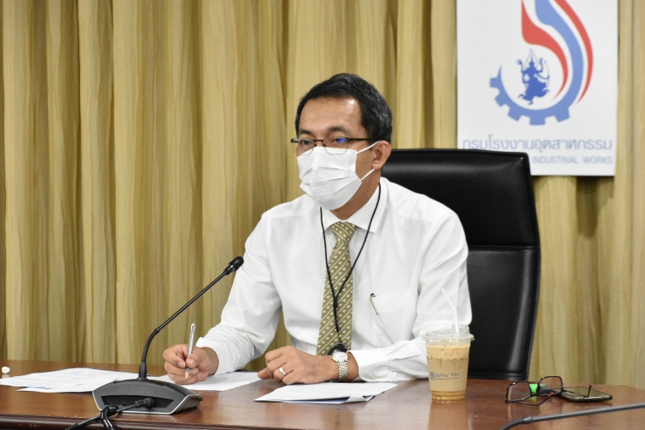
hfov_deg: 13.4
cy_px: 217
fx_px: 2751
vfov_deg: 8.9
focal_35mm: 154
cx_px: 322
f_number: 5.6
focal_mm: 95
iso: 3200
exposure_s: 1/50
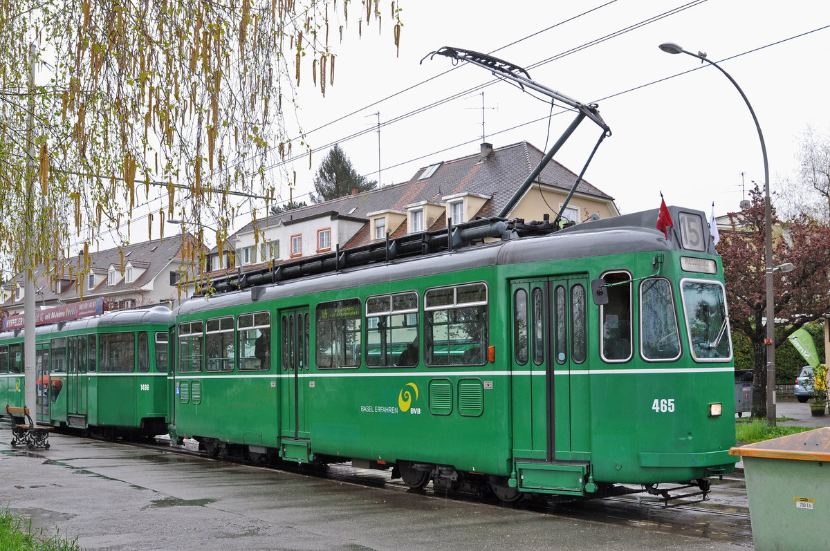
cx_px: 415
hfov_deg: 53.2
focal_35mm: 36
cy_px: 276
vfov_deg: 36.8
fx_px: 829
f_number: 11
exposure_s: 1/100
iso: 400
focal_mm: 24
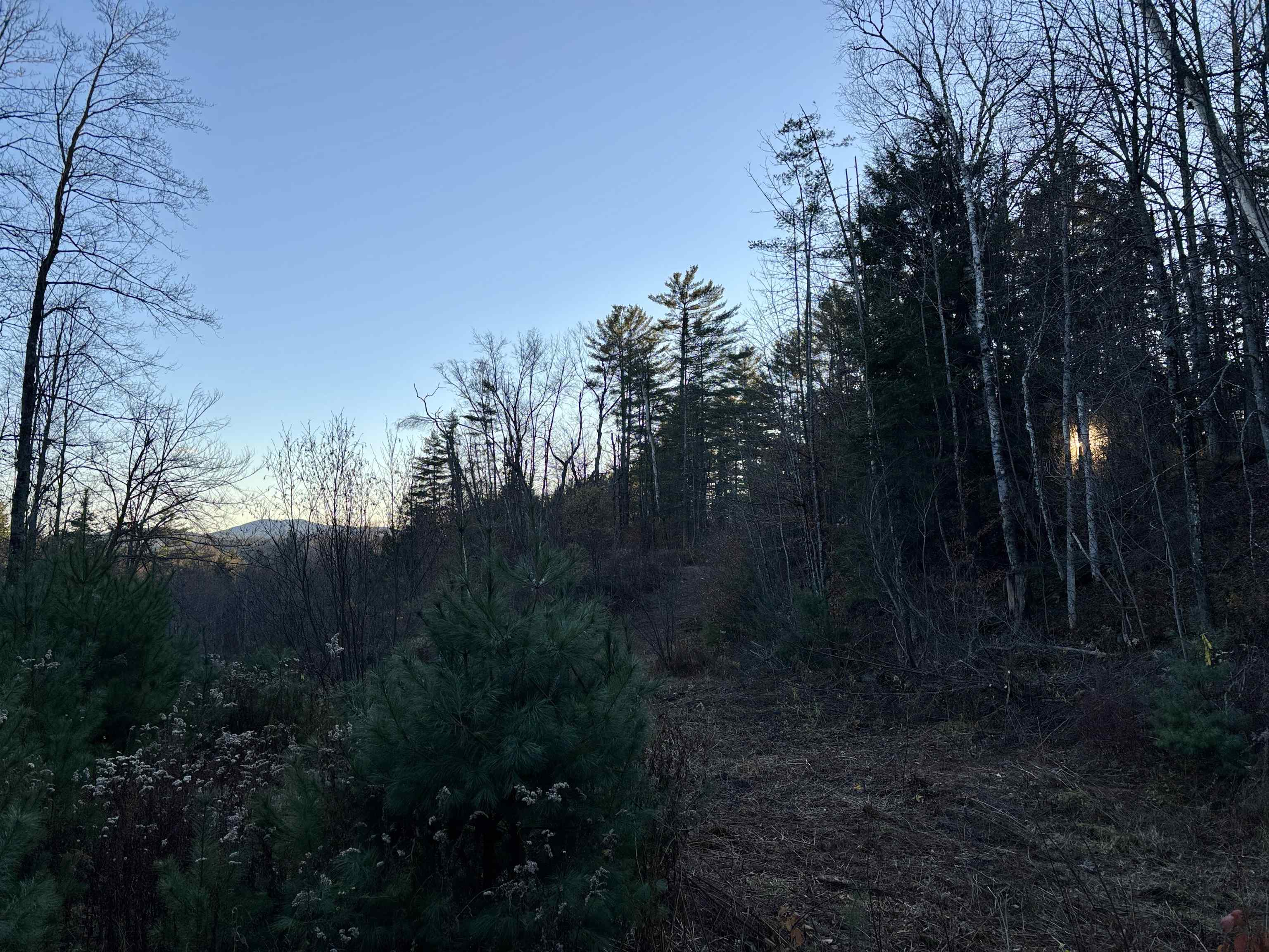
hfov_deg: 67.3
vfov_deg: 53.1
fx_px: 953
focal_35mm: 26
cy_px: 476
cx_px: 634
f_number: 1.6
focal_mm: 5.96
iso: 50
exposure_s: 1/1092
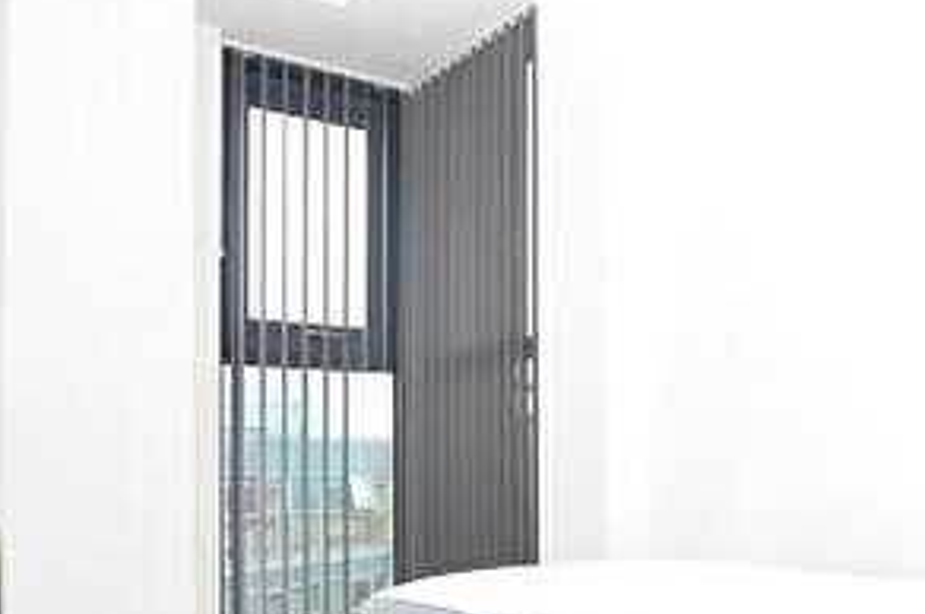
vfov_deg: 35.9
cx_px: 643
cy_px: 462
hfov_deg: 51.8
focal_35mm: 36
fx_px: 924
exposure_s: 1/100
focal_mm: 10
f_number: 5
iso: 800
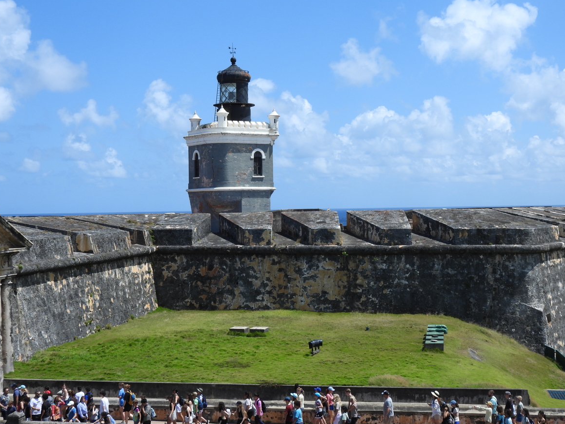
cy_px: 220
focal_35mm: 55
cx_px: 304
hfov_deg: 34.9
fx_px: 898
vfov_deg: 26.6
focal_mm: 8.9
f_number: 3.5
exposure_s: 1/1600
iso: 100
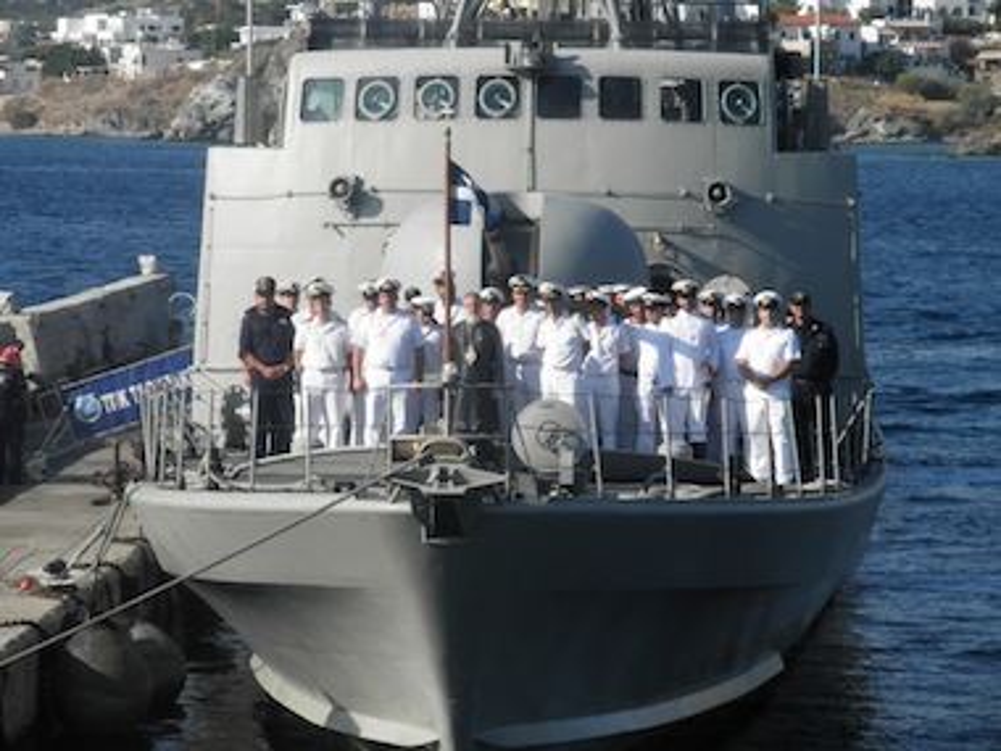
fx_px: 5668
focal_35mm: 196
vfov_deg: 7.6
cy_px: 376
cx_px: 500
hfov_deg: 10.1
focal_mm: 35
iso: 64
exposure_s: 1/320
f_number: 5.9
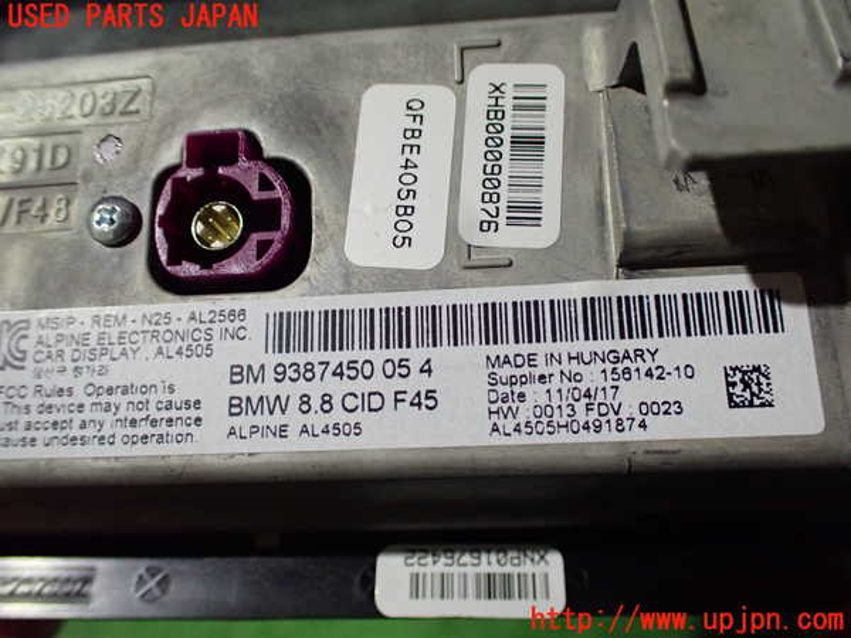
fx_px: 738
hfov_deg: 60.0
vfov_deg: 46.8
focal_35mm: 30
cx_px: 426
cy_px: 319
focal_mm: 5.4
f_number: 2.3
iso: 800
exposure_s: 1/40
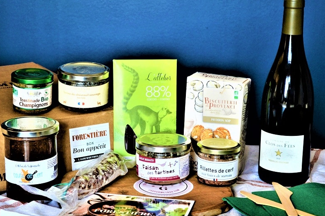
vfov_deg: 15.9
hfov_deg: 23.6
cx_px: 147
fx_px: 776
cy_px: 116
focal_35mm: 86
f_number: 5.6
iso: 400
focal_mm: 50
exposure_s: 1/80
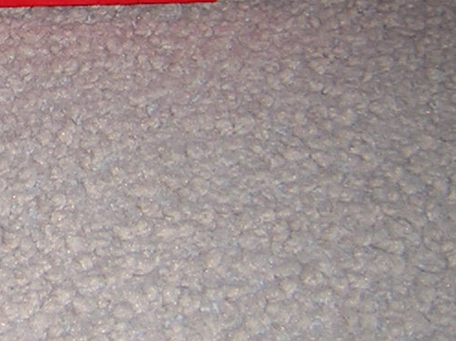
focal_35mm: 116
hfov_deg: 16.3
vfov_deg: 12.5
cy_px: -47
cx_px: -83
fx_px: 1527
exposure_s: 1/60.1
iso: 100
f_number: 2.6
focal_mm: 4.7
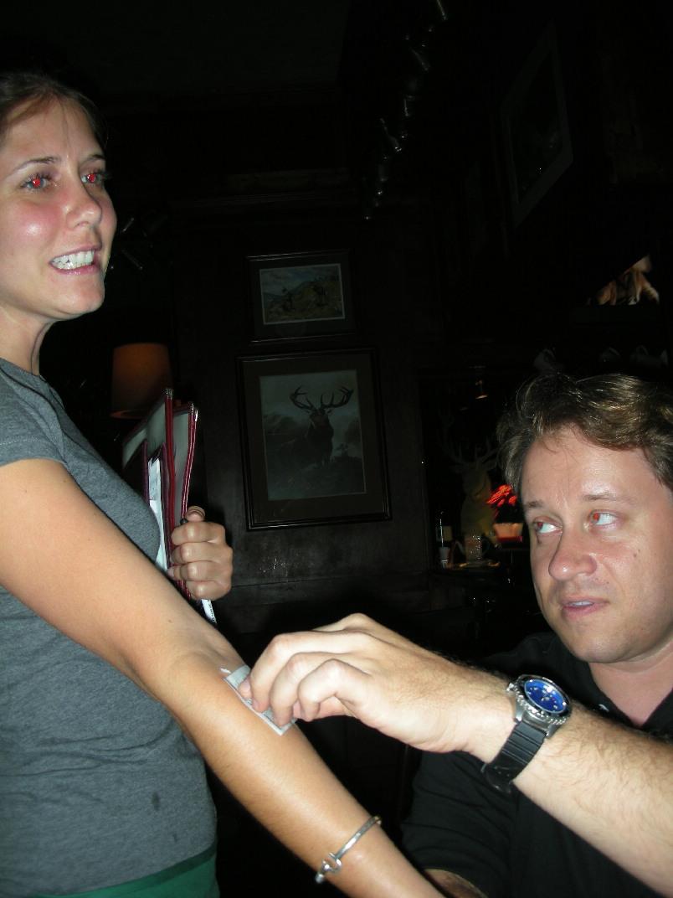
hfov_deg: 40.7
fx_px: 907
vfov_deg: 52.6
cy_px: 449
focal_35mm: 35
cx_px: 336
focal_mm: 5.8
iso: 50
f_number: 2.8
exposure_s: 1/60
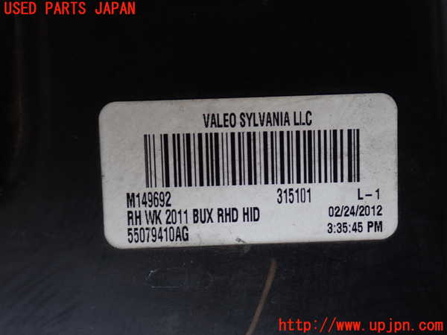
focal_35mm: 41
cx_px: 224
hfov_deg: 45.8
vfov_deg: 35.1
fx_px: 529
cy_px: 168
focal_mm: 7.31
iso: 125
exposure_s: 1/80
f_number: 2.8
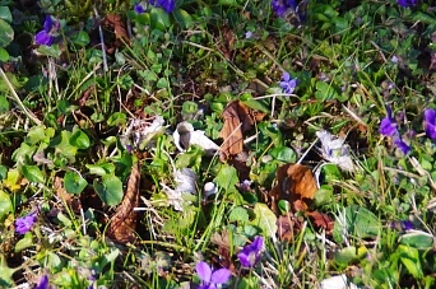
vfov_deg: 4.3
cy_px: 115
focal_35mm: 316
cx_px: 54
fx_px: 3822
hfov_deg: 6.5
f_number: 5.6
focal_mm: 90
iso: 100
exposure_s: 1/160
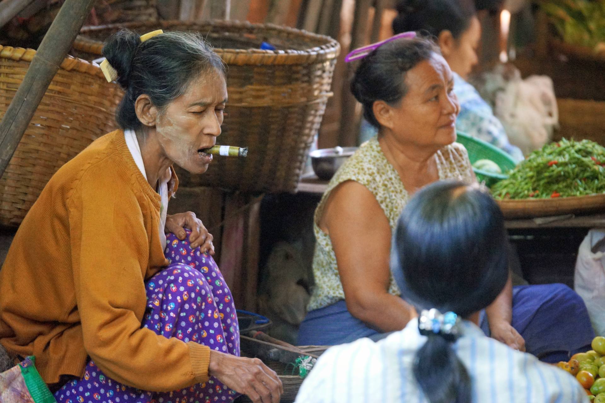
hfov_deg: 10.3
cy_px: 202
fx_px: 3361
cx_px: 302
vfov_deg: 6.9
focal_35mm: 200
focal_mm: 200
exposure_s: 1/200
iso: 6400
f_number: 5.6
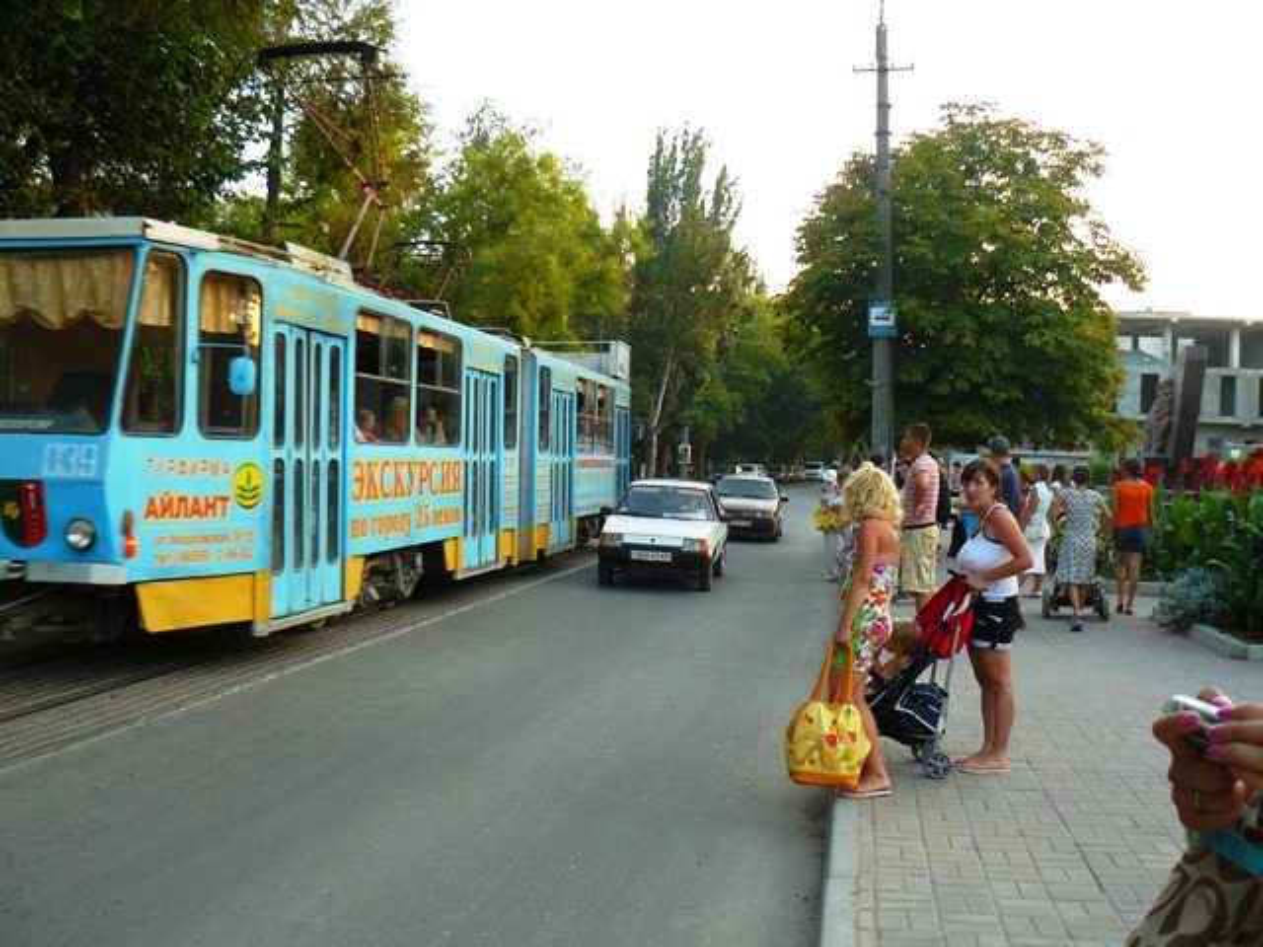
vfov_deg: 39.7
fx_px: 1313
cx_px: 632
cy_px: 474
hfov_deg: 51.4
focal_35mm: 36
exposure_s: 1/80
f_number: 2.8
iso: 100
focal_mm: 6
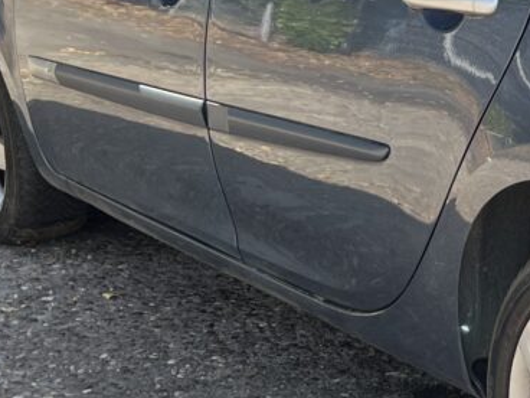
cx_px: 720
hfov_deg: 17.2
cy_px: 81
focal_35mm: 106
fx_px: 1623
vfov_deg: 13.9
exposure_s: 1/1048
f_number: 1.5
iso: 50
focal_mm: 5.7
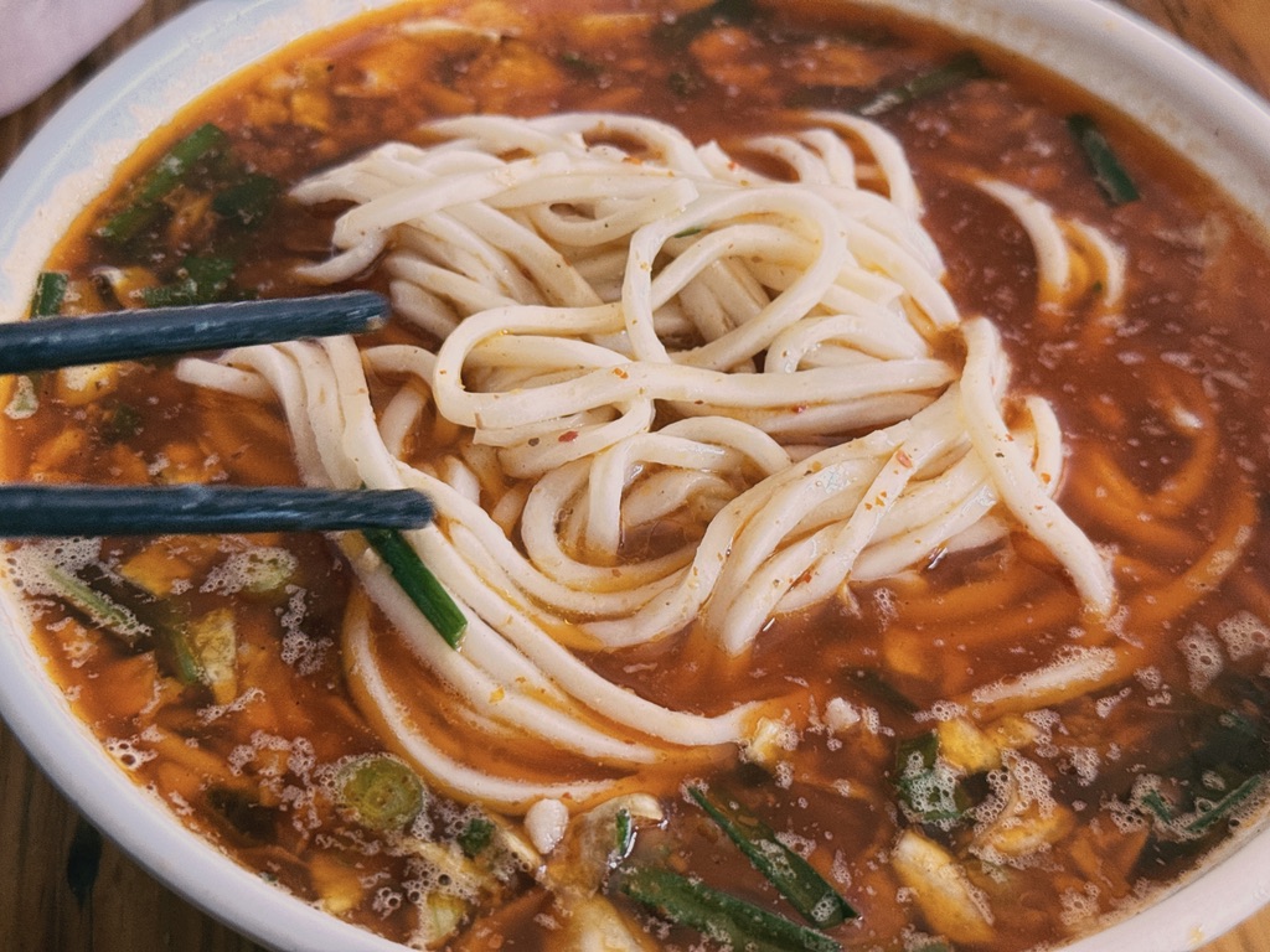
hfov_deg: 39.7
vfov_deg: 30.3
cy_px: 476
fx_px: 1761
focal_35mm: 48
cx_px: 635
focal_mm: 6.76
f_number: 1.78
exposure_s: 1/60
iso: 160
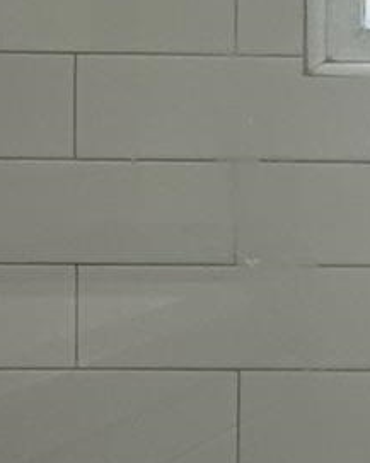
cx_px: 922
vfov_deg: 18.5
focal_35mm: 103
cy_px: 114
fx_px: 1412
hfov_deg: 11.8
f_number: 2.2
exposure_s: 1/120
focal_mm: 2.22
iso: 125
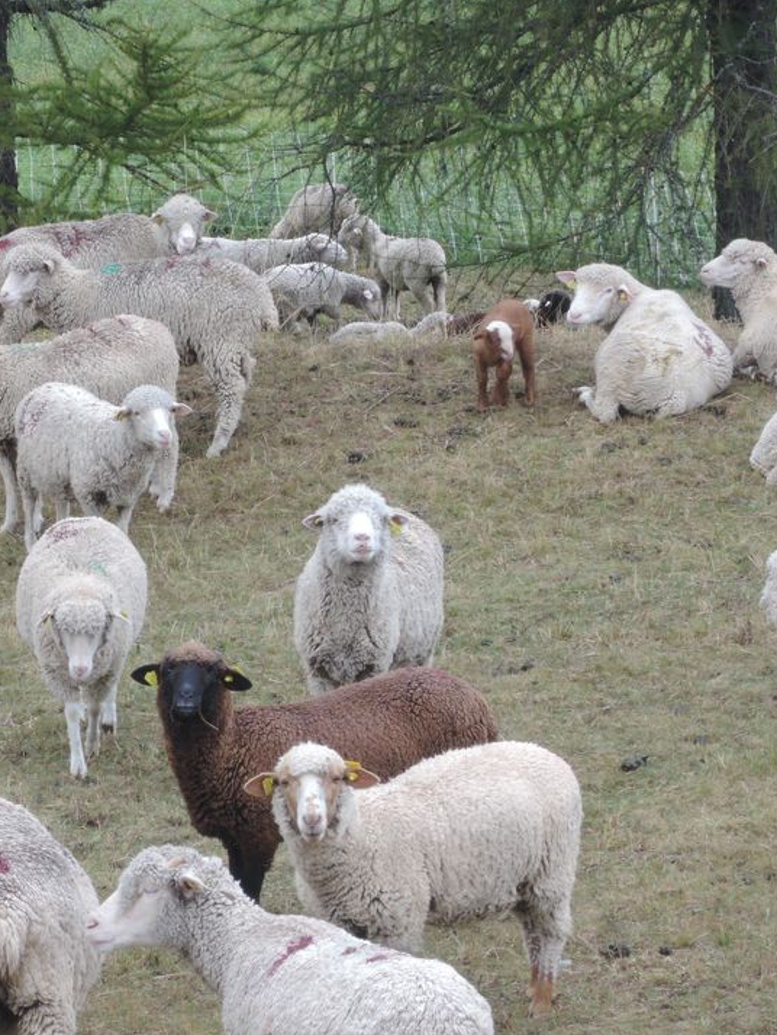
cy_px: 528
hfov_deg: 8.8
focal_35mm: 168
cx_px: 348
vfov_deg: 11.8
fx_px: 5025
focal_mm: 25.5
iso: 400
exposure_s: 1/100
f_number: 7.1
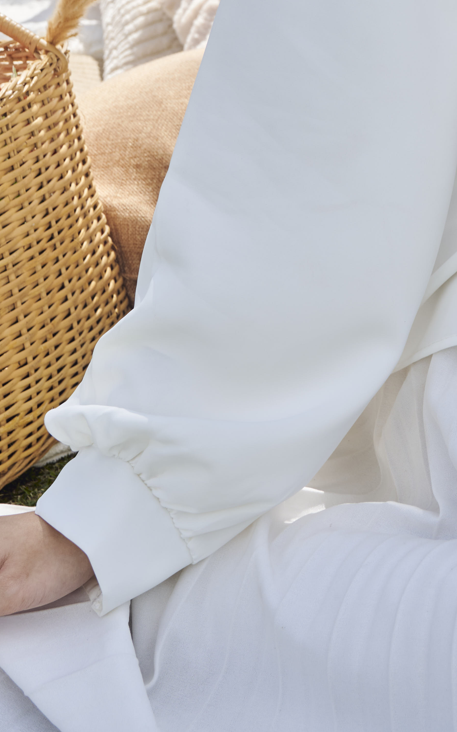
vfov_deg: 18.9
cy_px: -154
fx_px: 2073
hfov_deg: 12.2
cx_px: 600
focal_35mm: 104
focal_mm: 36
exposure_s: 1/200
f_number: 7.1
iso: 100
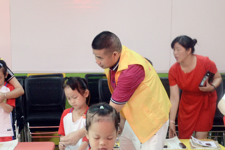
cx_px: 69
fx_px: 527
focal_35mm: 84
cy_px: 167
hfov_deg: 23.9
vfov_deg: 15.7
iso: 800
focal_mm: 21
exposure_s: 1/40
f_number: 3.8
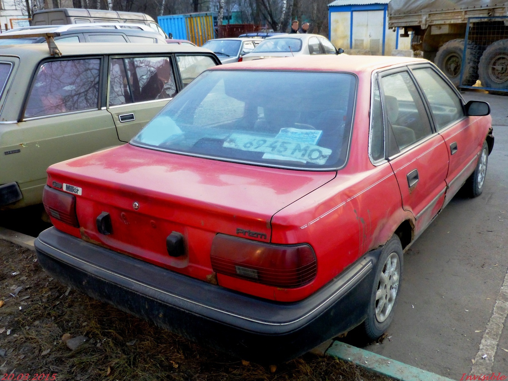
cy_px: 190
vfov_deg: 46.8
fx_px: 440
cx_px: 254
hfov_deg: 60.0
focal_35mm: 30
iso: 320
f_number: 3.6
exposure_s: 1/250
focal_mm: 5.4
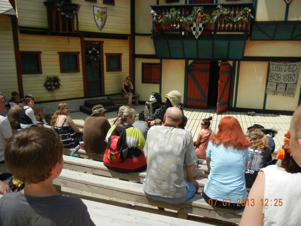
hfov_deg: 60.0
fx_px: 261
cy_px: 113
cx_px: 150
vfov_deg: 46.8
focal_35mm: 30
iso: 160
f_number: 3.5
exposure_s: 1/716
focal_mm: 5.4
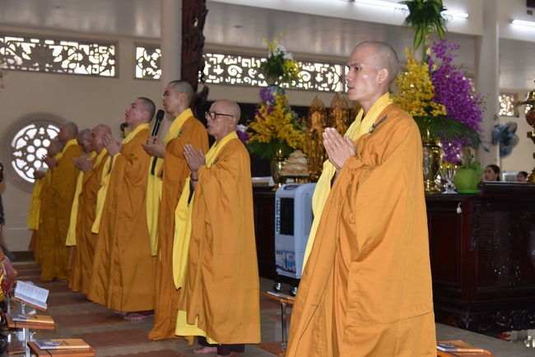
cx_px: 268
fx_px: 684
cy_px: 178
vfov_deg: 29.3
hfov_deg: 42.7
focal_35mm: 46
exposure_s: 1/60
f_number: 4.5
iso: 640
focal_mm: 46
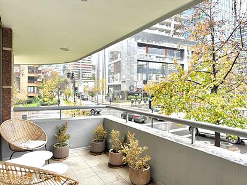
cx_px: 124
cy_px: 92
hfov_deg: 71.6
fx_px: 171
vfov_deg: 56.8
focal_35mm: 24
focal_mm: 6.76
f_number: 1.78
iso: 100
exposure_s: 1/121
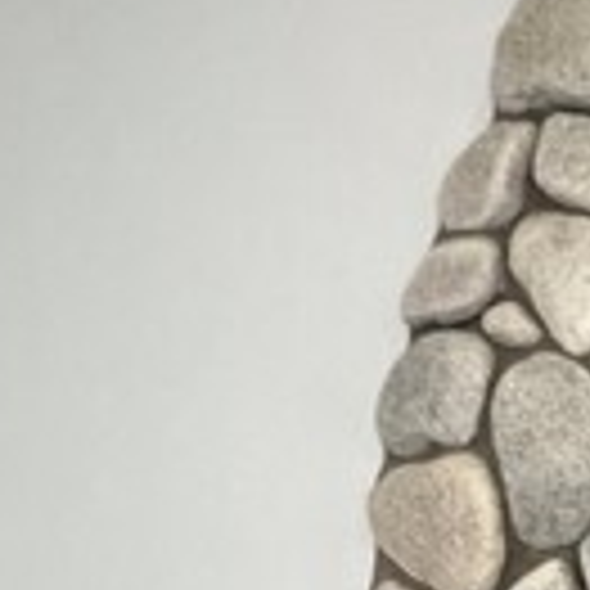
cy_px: 721
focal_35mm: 56
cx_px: 955
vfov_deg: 26.8
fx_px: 1080
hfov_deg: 22.8
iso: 1000
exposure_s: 1/43
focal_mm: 1.57
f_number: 1.8
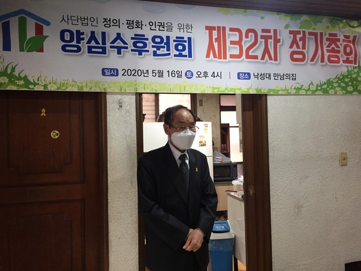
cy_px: 136
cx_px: 180
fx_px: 302
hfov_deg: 61.7
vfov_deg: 48.2
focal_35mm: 29
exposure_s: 1/30
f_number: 2.2
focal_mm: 4.15
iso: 125
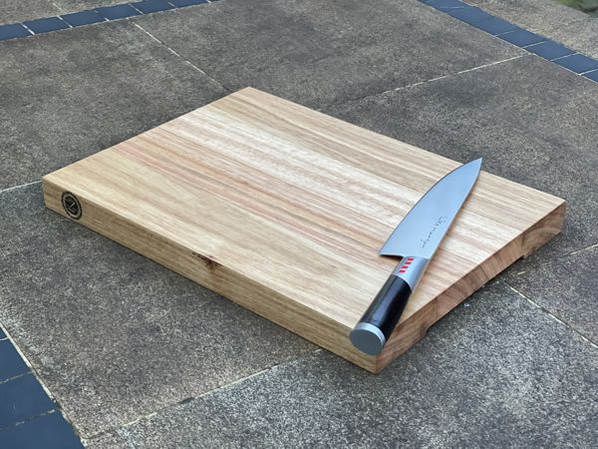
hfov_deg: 30.3
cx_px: 299
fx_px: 1106
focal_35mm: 64
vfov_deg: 22.9
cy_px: 224
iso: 200
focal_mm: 7.5
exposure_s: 1/121
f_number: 2.2
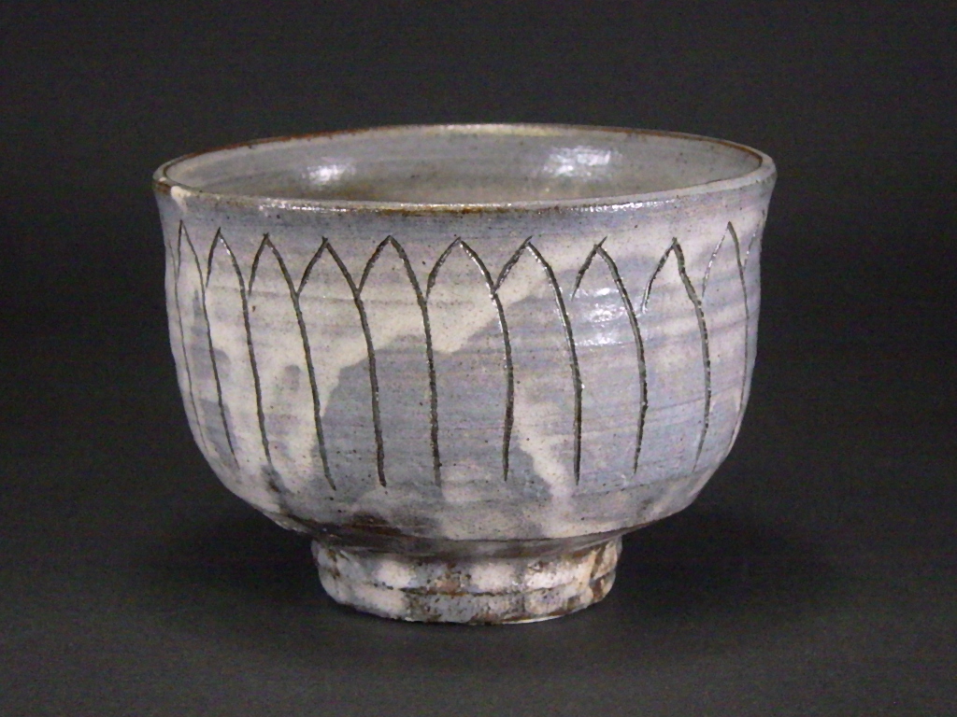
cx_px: 478
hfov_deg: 17.1
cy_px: 358
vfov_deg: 12.9
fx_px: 3179
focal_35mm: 115
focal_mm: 20.6
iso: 800
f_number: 5.2
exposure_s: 1/100
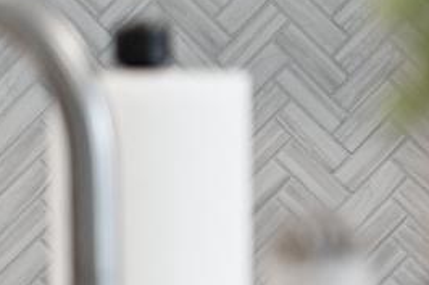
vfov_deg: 2.1
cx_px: 1129
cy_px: -2
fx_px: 7800
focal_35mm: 655
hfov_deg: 3.1
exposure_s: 1/200
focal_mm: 85
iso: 320
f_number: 1.8
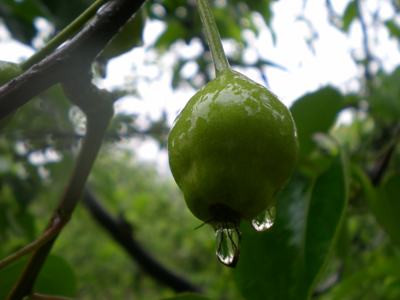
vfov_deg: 32.9
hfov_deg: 42.9
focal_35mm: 44
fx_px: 508
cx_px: 200
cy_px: 150
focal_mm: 7.4
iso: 59
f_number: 3.5
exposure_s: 1/76
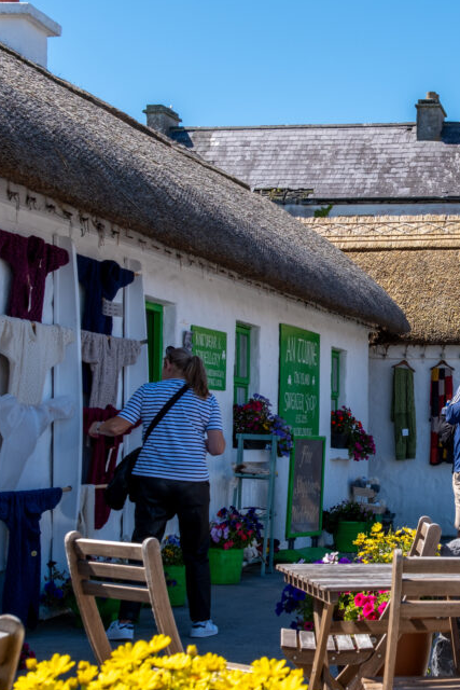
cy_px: 347
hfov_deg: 18.6
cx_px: 433
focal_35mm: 72
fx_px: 1379
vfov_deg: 28.1
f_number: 8
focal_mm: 29.8
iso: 125
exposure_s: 1/180
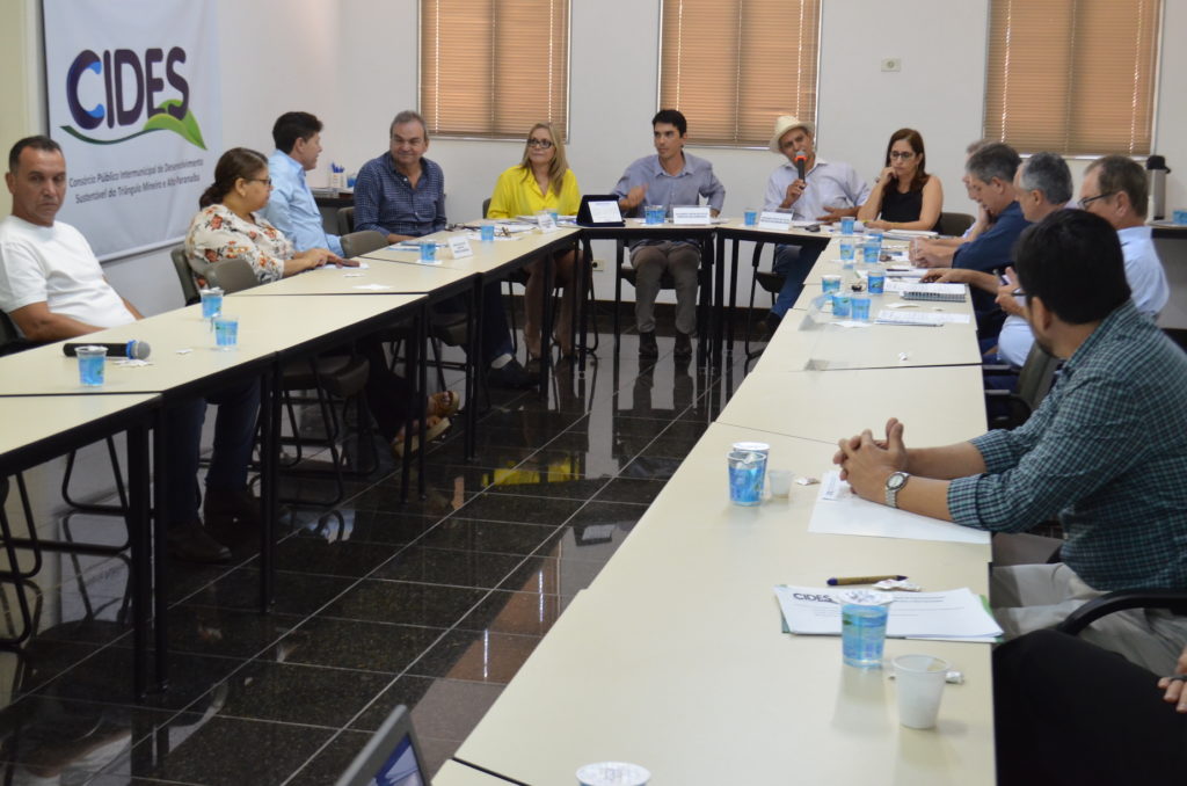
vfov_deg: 24.9
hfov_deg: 36.9
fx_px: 1777
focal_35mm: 54
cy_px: 393
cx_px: 594
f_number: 5
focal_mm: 36
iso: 1400
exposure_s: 1/30
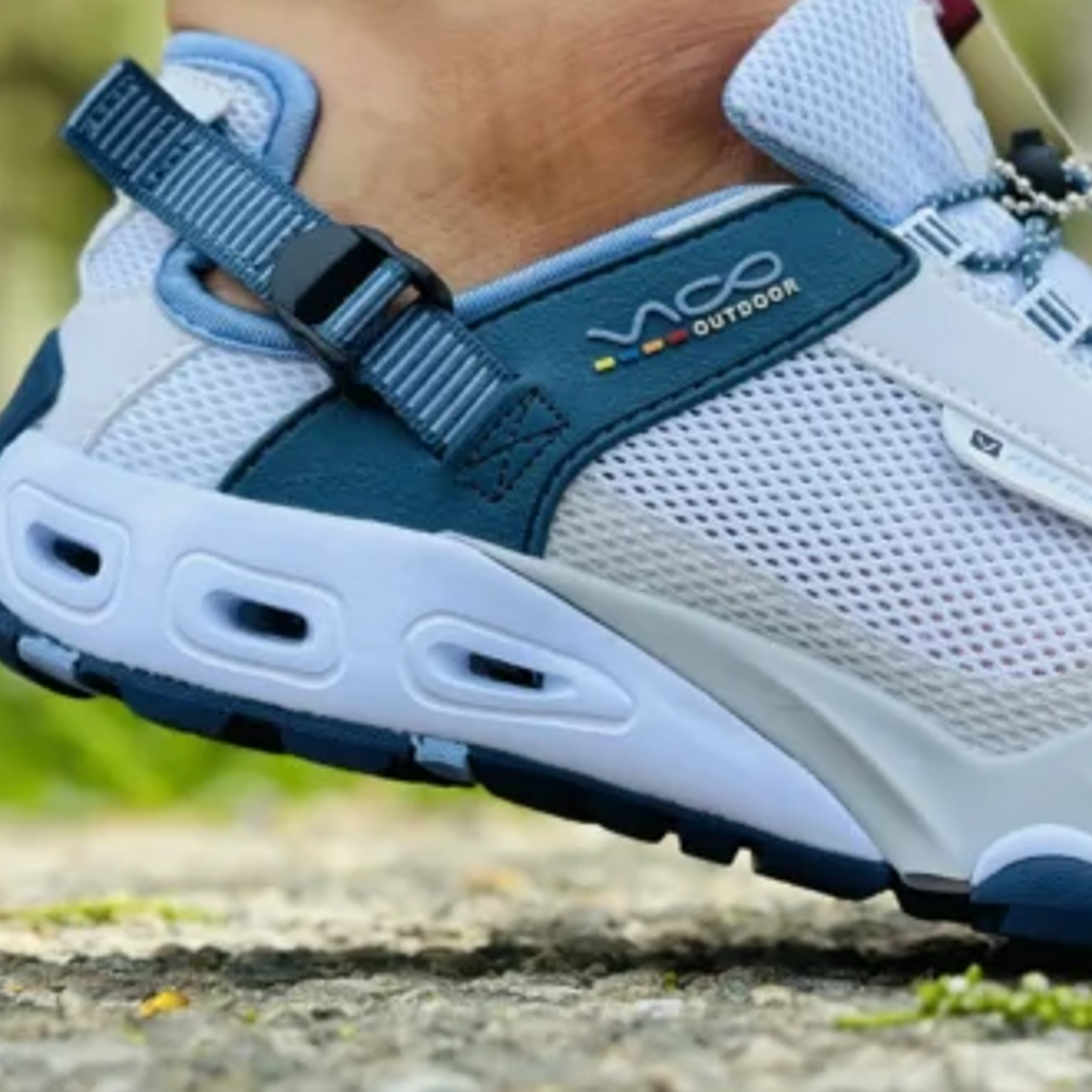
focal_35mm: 103
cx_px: 864
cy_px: 66
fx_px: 3676
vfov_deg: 16.6
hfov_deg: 16.8
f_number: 1.78
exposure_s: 1/2252
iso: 100
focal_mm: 6.86
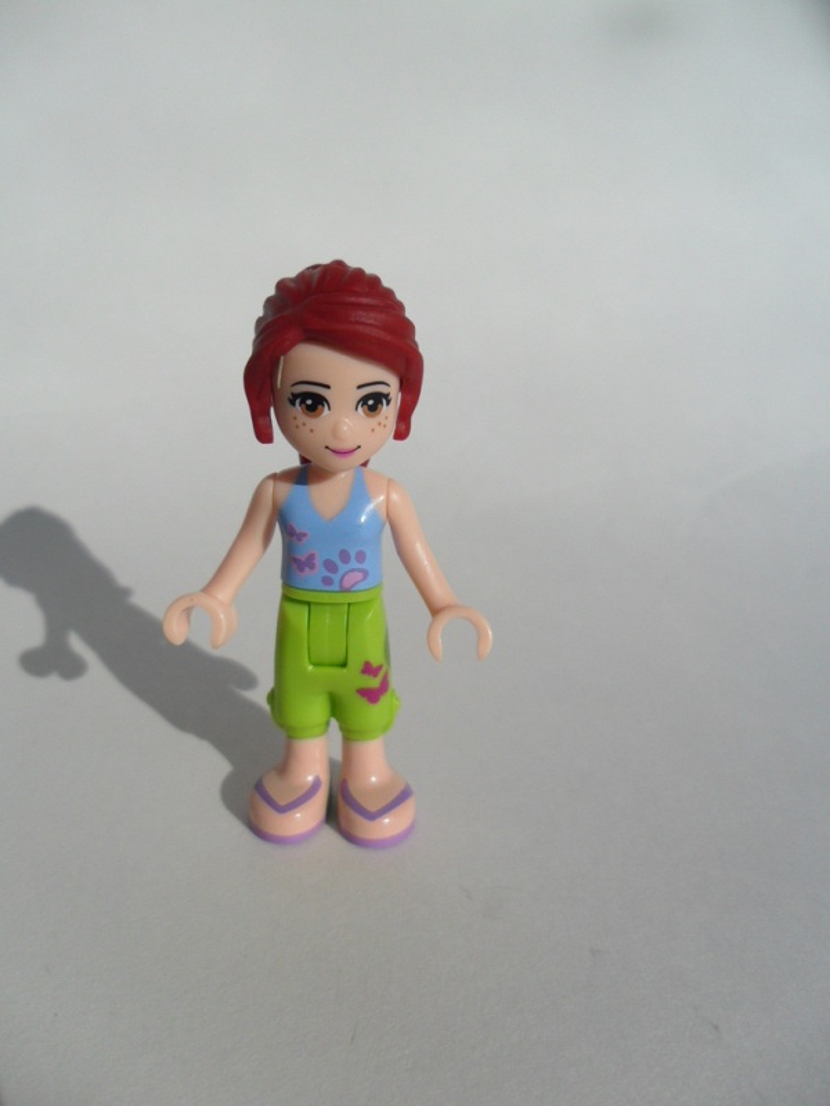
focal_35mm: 27
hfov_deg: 51.4
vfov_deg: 65.3
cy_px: 553
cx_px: 415
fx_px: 863
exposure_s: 1/250
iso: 100
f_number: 8.9
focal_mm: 4.9
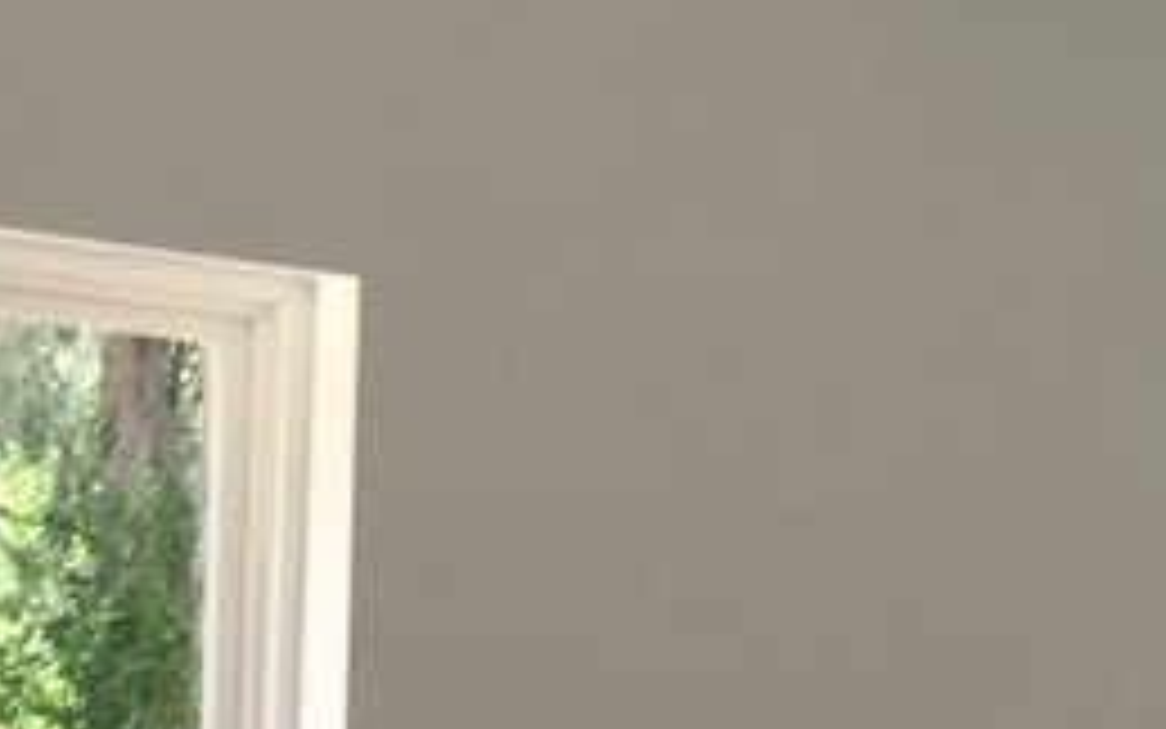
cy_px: 2326
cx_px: 1787
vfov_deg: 6.3
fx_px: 6039
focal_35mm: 190
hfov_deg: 10.6
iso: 32
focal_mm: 4.15
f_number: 2.2
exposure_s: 1/100
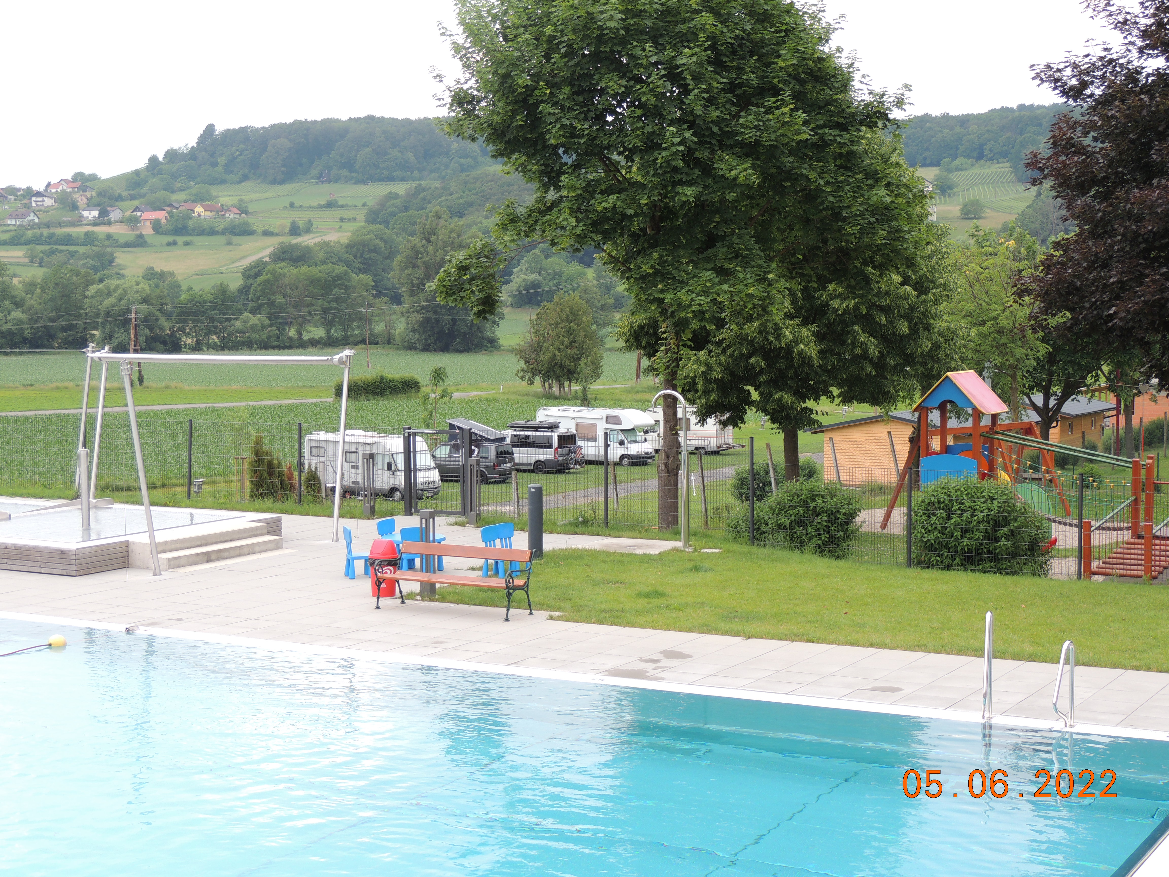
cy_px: 438
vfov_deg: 26.6
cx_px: 584
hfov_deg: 34.9
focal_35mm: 55
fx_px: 1857
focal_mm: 9.8
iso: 100
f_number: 3.7
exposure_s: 1/160
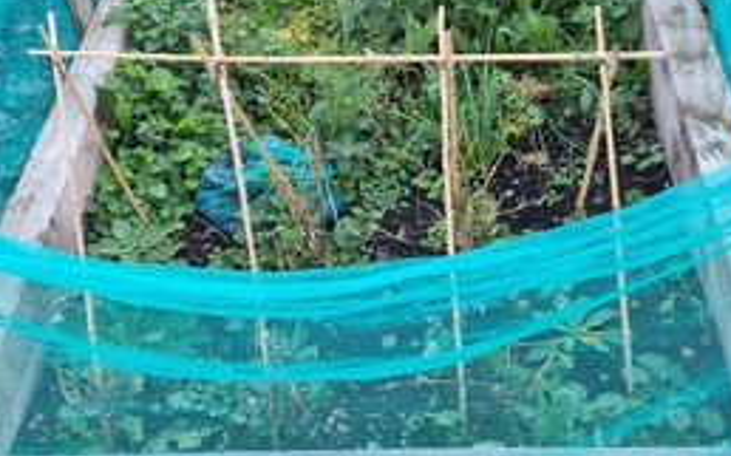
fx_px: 677
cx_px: 371
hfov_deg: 56.7
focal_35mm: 34
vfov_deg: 37.1
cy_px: 184
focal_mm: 5.4
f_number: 1.8
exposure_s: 1/180
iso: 125
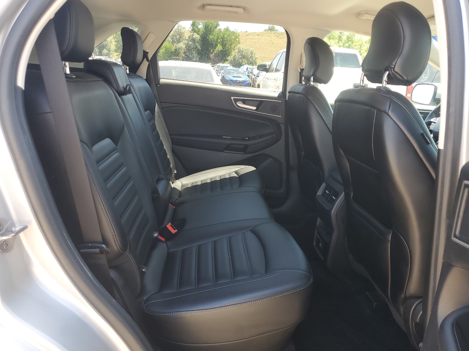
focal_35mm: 26
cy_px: 176
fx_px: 352
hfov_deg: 67.3
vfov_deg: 53.1
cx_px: 234
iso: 50
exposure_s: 1/143
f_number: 1.5
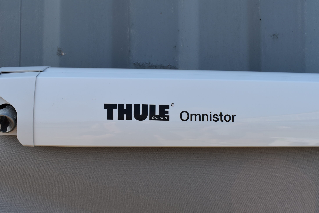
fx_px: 310
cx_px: 144
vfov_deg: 37.9
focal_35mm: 35
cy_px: 109
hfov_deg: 54.3
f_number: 8
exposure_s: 1/500
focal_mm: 20
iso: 200
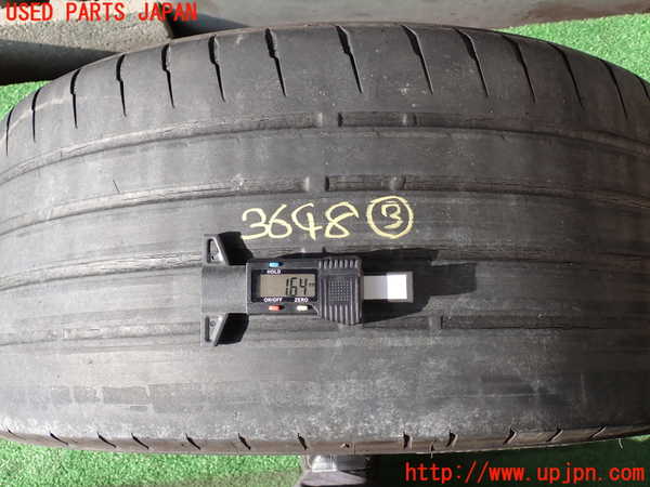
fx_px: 714
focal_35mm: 38
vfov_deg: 37.7
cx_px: 325
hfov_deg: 49.0
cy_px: 244
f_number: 3.5
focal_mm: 6.83
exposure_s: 1/160
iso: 100
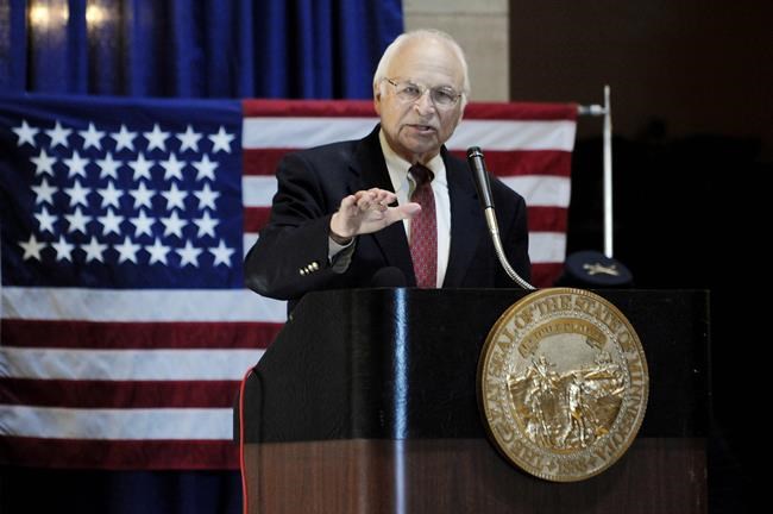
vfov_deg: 5.7
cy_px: 257
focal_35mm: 240
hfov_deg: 8.6
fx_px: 5148
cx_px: 386
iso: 2000
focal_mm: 160
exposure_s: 1/125
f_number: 2.8
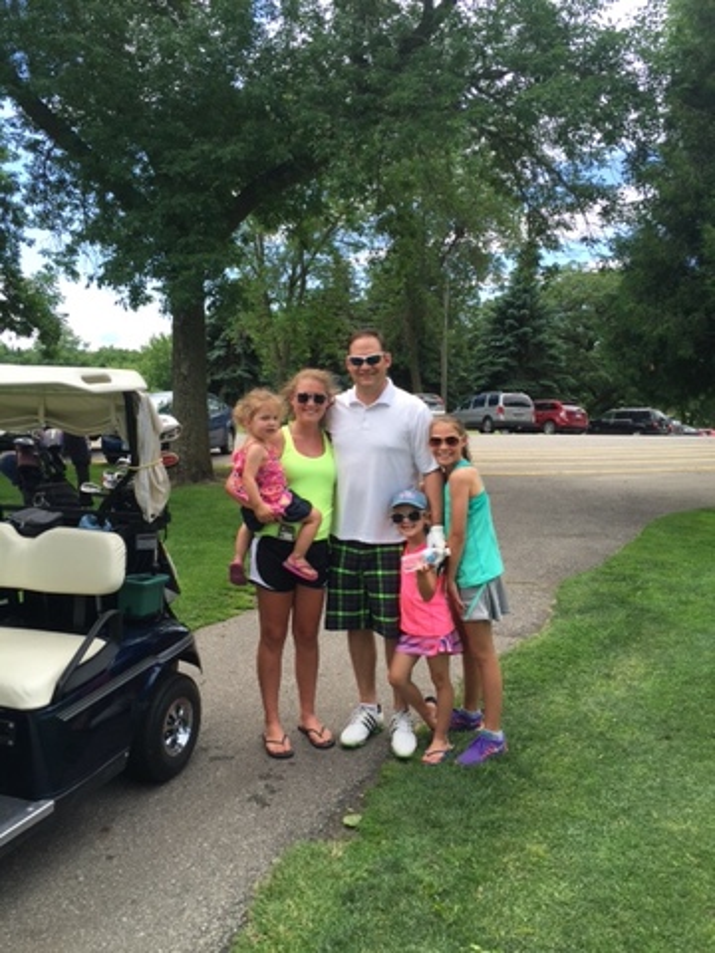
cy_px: 476
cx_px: 358
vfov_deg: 61.7
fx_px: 799
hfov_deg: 48.2
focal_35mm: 29
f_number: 2.2
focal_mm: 4.15
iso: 32
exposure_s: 1/989
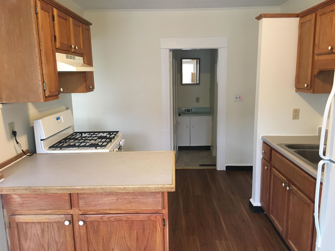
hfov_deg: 61.7
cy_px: 126
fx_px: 281
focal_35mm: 29
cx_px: 168
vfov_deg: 48.2
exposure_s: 1/30
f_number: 2.2
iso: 160
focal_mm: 4.15
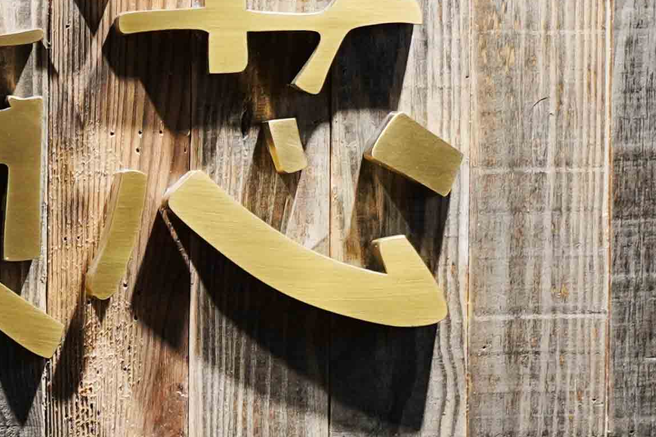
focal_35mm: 285
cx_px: -605
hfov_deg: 7.0
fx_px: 5193
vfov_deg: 4.8
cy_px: 274
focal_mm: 55
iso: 400
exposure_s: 1/1250
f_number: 2
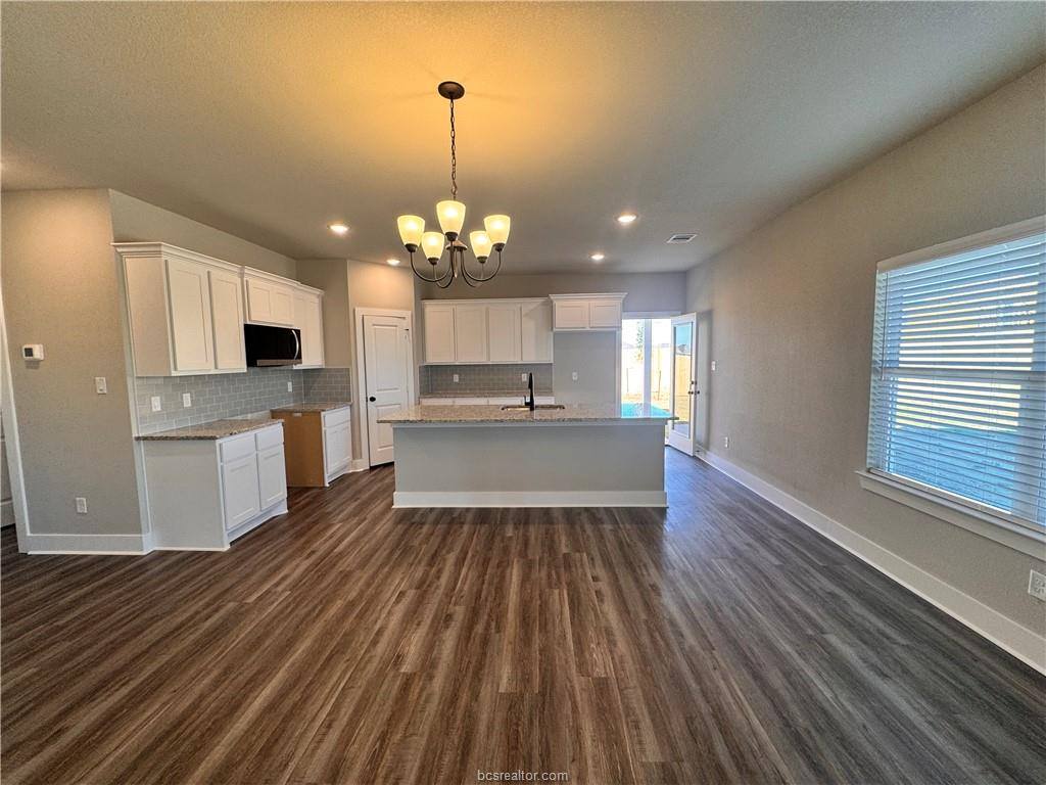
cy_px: 392
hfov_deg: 102.1
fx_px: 423
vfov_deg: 85.7
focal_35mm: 14
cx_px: 523
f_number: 2.2
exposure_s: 1/120
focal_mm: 2.22
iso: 100
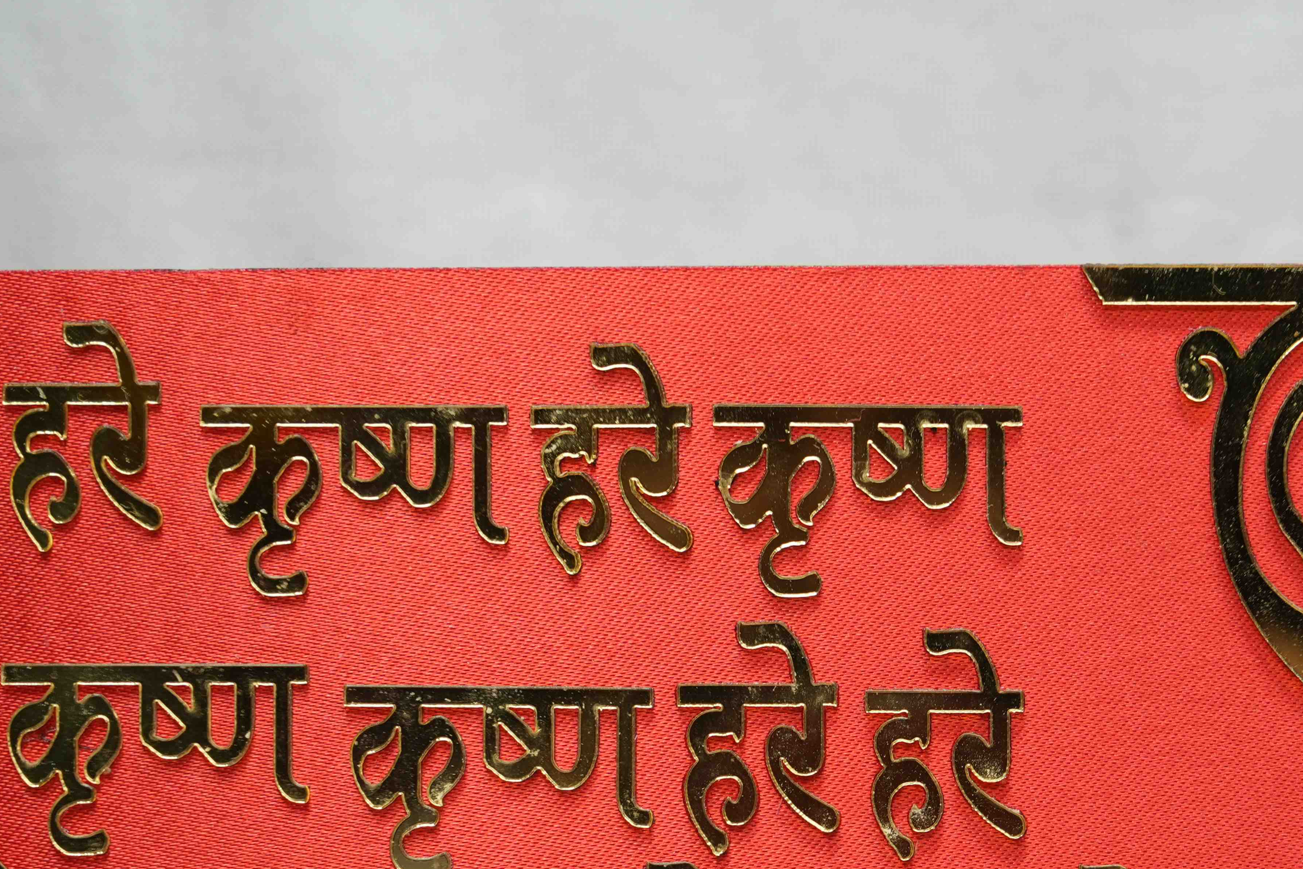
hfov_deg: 12.8
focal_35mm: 161
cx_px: 674
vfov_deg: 8.5
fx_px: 5827
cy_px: 774
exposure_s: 1/60
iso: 250
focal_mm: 82
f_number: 5.6
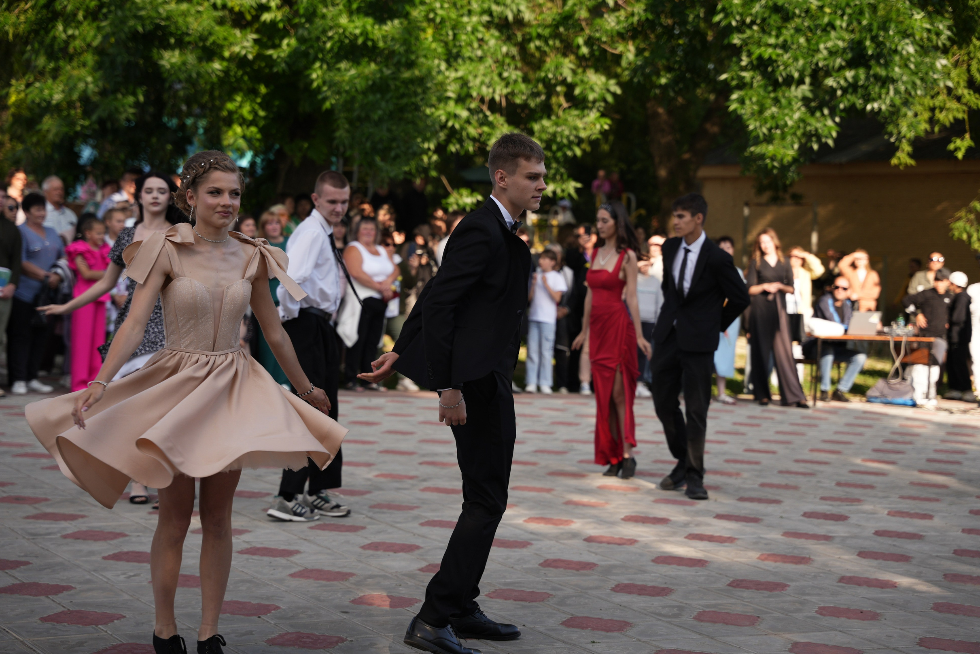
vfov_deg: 18.4
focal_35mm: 74
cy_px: 313
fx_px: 2014
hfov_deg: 27.3
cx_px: 484
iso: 160
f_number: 2.8
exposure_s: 1/500
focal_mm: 70
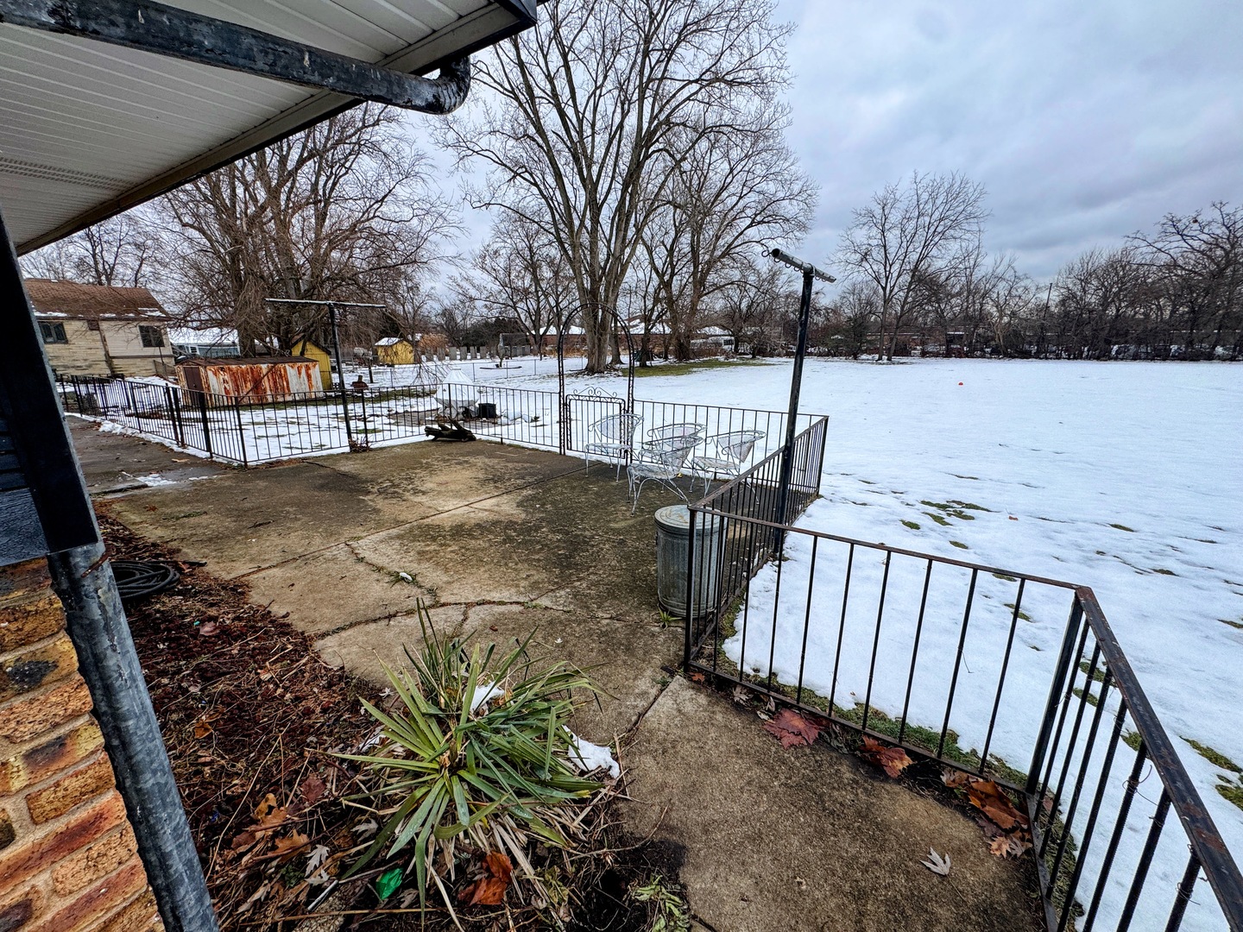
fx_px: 503
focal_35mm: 14
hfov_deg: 102.1
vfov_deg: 85.7
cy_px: 466
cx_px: 622
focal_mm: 2.22
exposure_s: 1/631
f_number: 2.2
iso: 40
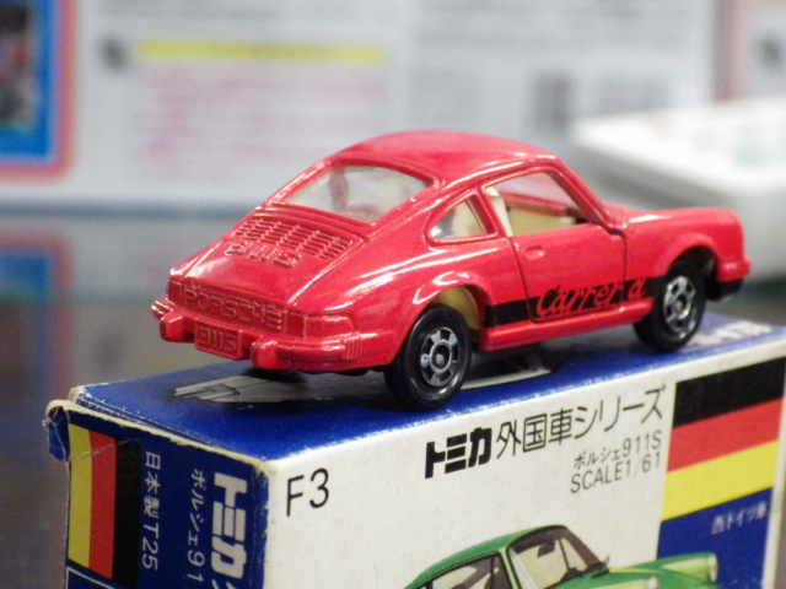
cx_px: 393
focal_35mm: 119
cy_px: 294
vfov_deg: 12.5
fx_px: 2702
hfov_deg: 16.6
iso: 1250
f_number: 4.8
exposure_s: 1/30
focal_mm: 21.3
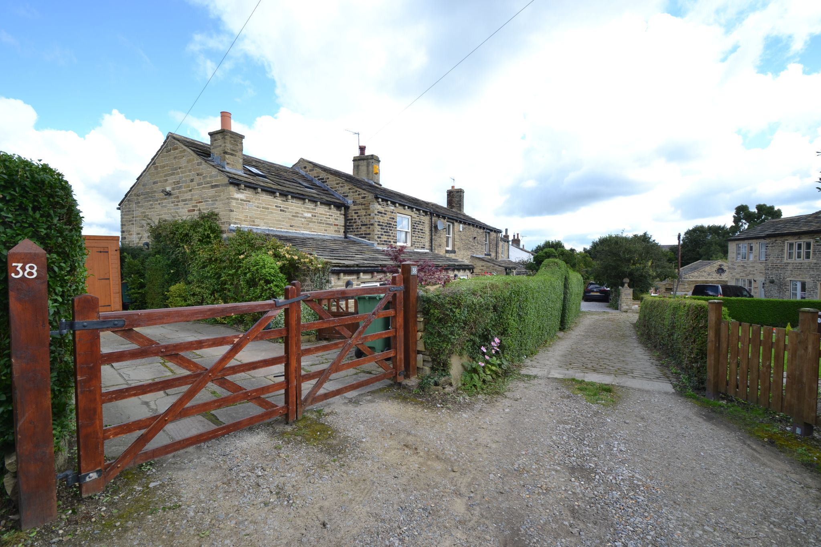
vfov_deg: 77.3
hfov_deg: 100.4
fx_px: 342
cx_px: 410
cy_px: 274
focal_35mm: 15
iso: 100
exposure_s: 1/160
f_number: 6.3
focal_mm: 10
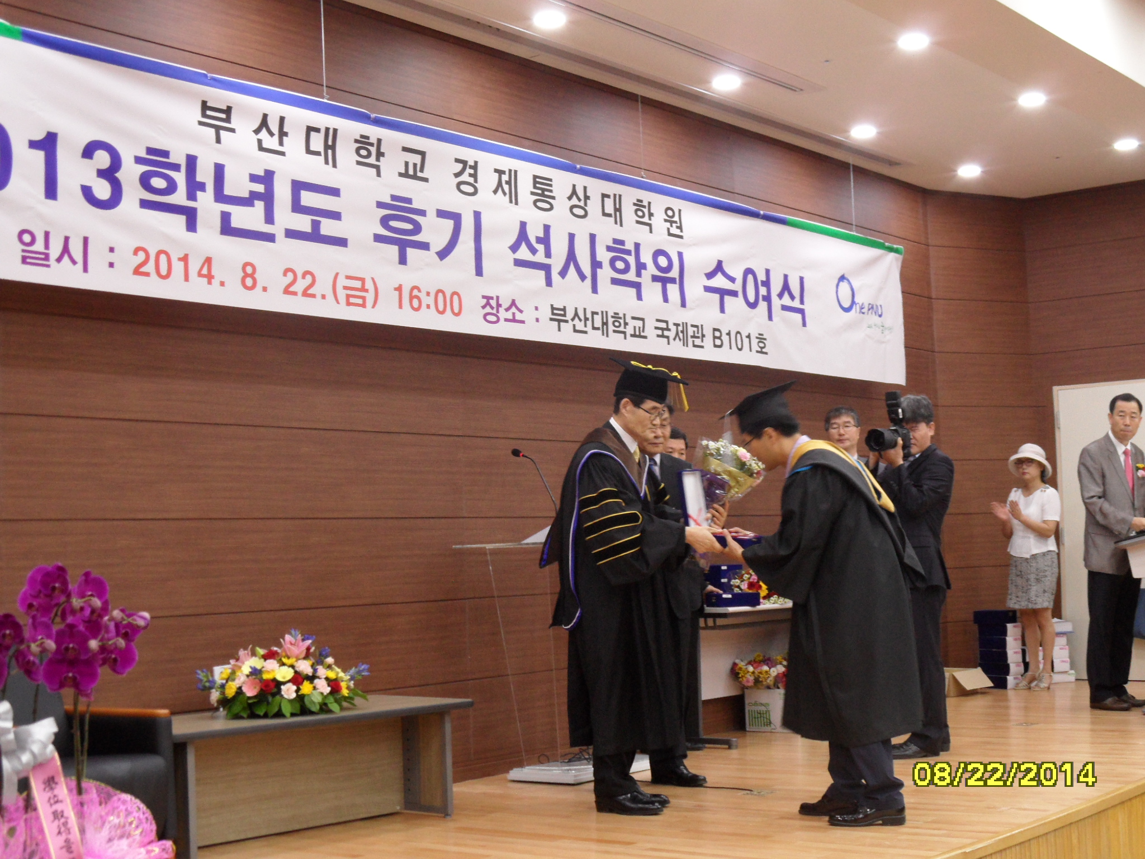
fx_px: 1654
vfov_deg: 29.1
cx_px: 572
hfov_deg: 38.2
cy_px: 430
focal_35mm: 50
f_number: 3.8
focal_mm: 8.2
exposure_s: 1/20
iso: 240
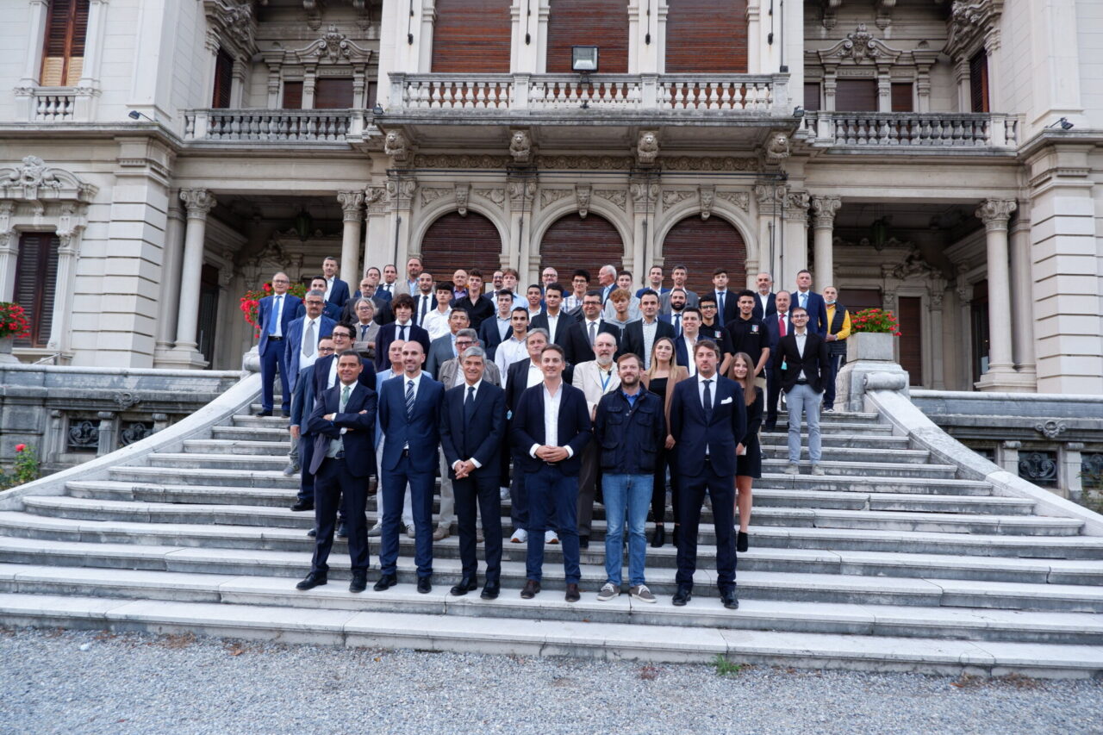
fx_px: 705
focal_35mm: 23
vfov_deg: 55.1
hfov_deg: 76.1
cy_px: 368
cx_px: 552
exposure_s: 1/25
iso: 200
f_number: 3.5
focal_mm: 15.2
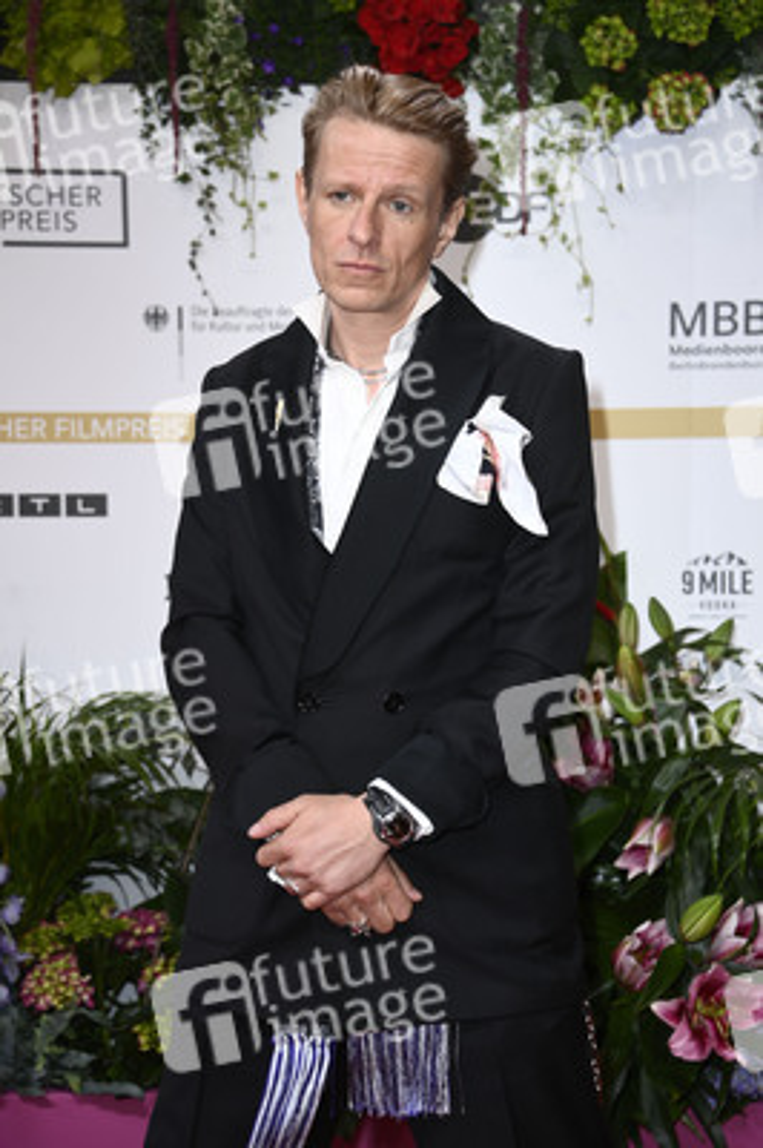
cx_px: 382
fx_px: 2930
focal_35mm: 92
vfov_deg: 22.2
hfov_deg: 14.8
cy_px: 574
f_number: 5.6
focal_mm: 92
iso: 400
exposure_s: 1/250
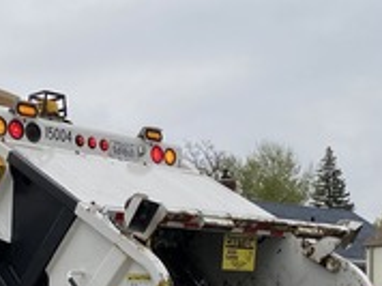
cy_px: 362
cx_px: 107
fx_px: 871
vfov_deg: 17.6
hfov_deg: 24.5
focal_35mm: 79
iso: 32
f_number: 1.8
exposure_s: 1/481
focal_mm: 4.25
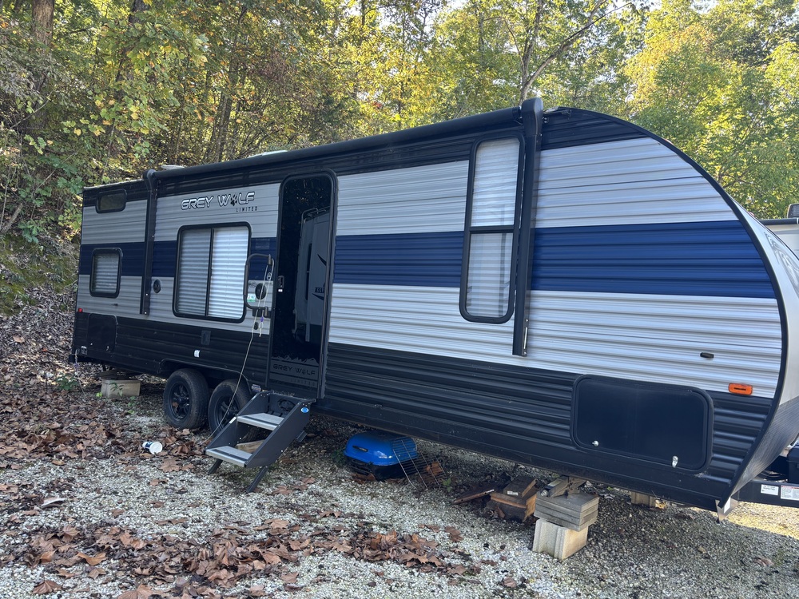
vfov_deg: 53.1
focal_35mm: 26
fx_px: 600
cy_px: 300
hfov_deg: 67.3
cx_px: 400
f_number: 1.6
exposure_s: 1/121
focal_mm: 5.96
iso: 50
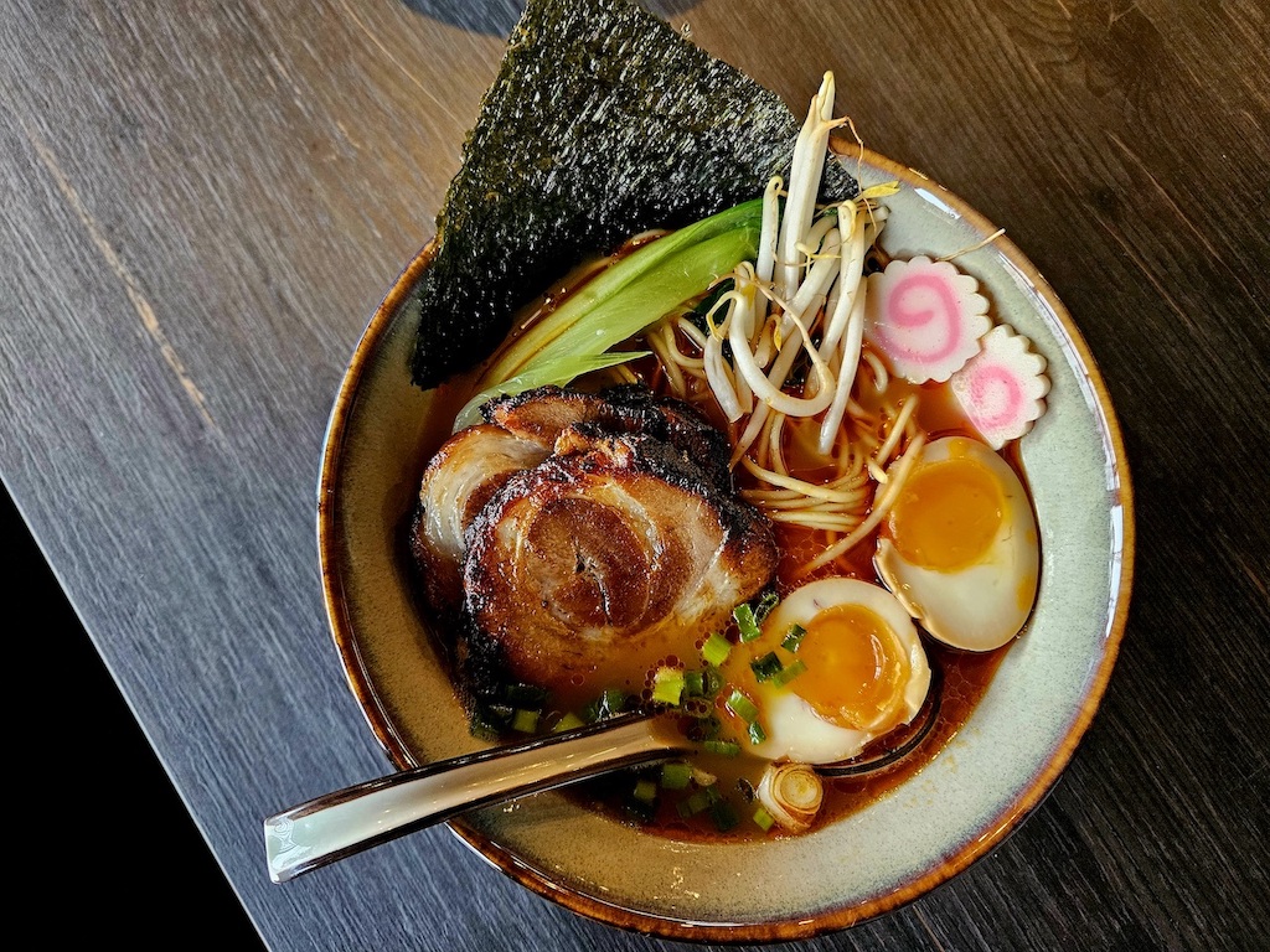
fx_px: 844
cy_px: 476
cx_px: 635
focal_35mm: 23
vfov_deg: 58.9
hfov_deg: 73.9
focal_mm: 5.4
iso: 640
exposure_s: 1/50
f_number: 1.8
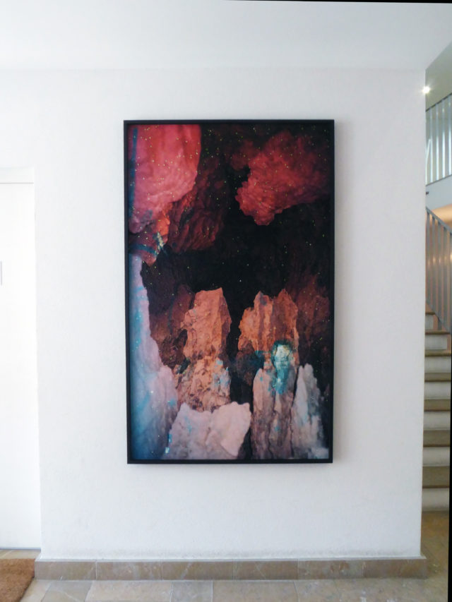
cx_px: 226
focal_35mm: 24
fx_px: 418
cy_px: 301
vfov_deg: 71.6
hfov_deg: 56.8
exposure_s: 1/6
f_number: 7.1
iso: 400
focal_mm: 4.3
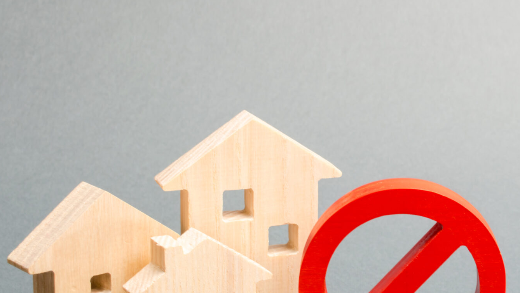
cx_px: 372
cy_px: 117
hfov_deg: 18.7
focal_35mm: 114
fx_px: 1572
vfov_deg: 10.6
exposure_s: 1/100
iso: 100
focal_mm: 38
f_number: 9
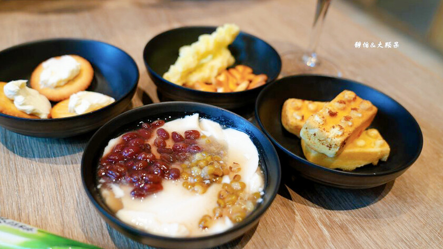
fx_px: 423
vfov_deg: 32.8
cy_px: 114
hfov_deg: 55.3
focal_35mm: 36
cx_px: 220
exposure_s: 1/40
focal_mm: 34
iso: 320
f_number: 4
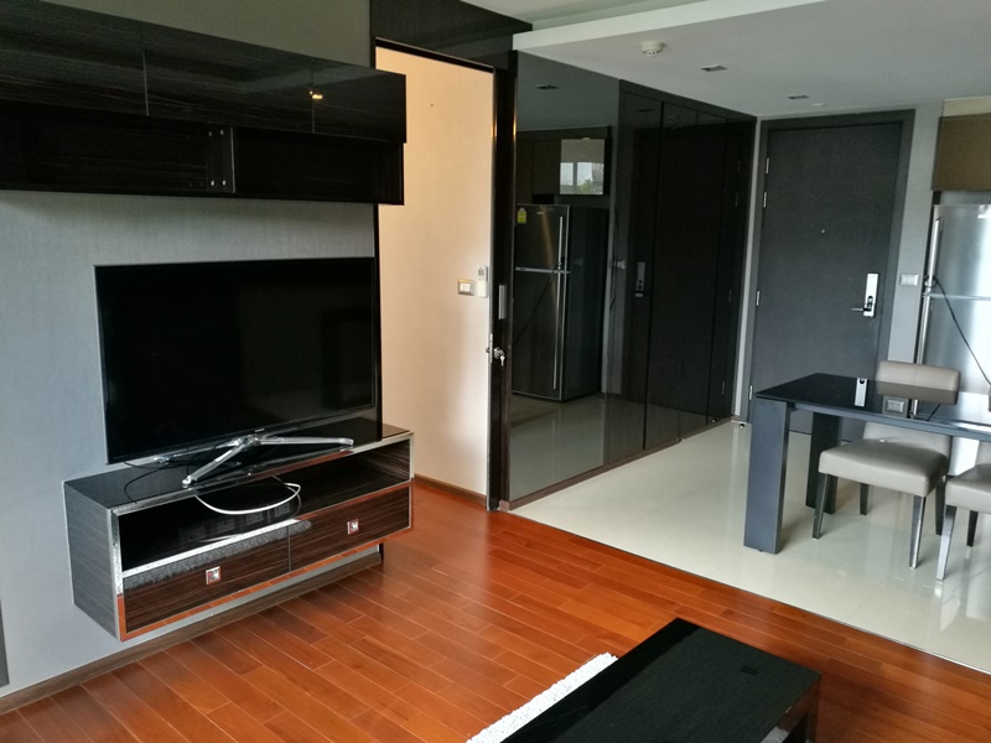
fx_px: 773
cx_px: 496
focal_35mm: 27
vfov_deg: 51.4
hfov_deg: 65.3
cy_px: 372
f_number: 2.2
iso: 400
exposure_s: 1/33.3
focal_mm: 4.5
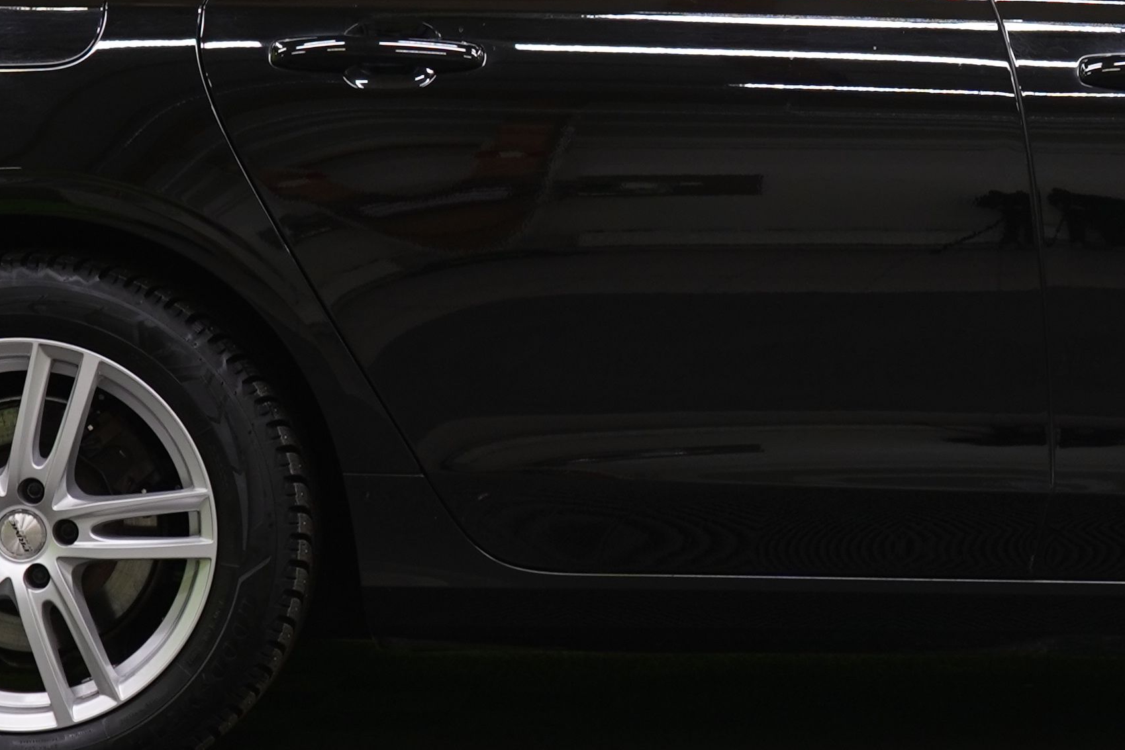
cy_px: 152
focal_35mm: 166
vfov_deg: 8.3
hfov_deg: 12.2
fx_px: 5188
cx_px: 1132
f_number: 5.6
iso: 400
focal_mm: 47
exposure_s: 1/25
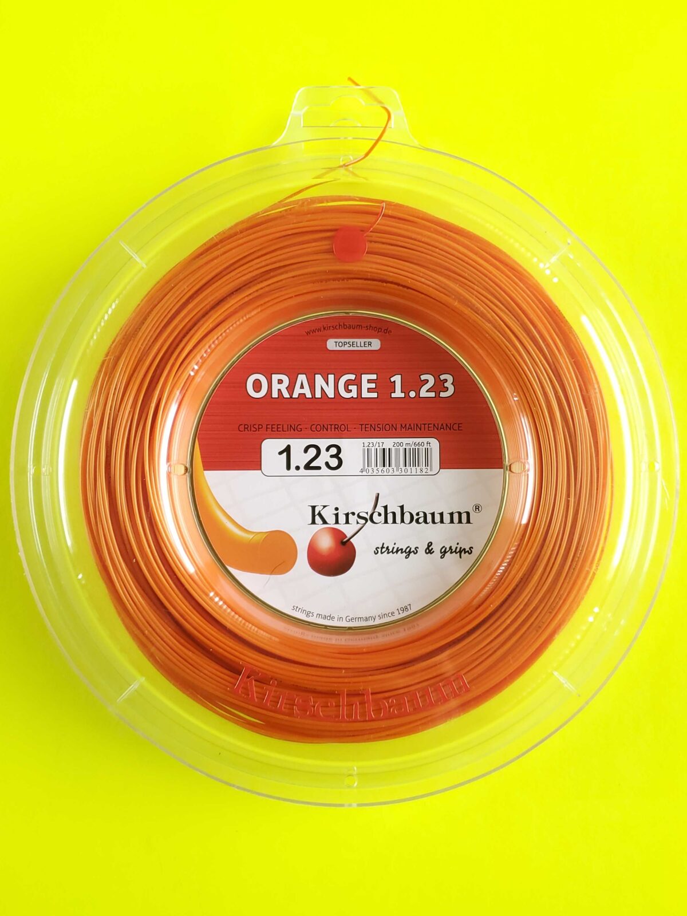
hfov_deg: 53.1
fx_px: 688
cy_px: 458
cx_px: 344
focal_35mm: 26
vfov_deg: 67.3
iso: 50
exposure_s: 1/30
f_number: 1.5
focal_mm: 4.3
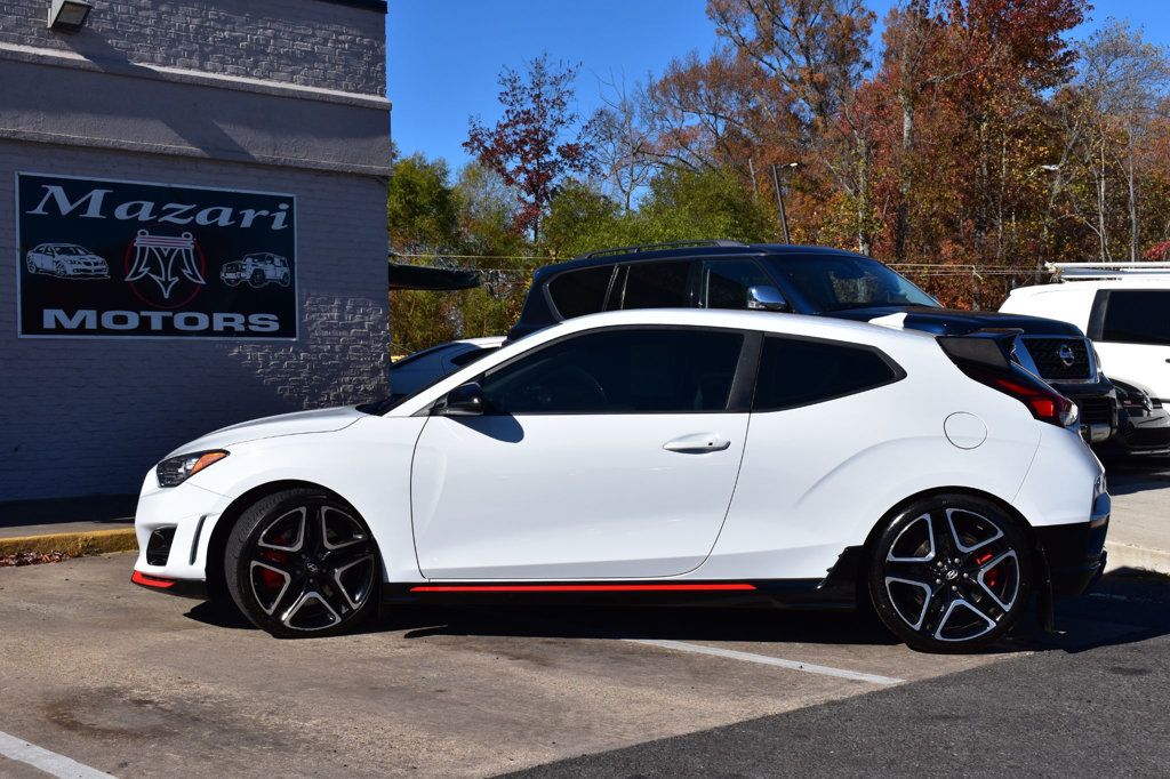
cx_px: 585
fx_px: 1657
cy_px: 390
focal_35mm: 51
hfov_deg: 38.9
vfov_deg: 26.5
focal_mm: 34
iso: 200
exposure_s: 1/500
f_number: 11
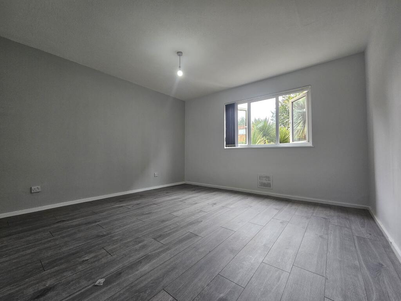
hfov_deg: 106.2
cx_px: 200
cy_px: 150
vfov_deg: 89.9
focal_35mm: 13
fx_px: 151
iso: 100
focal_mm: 2.2
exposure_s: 1/50
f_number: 2.2
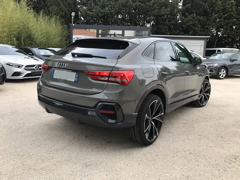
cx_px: 120
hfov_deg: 63.4
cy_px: 90
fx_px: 194
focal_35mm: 28
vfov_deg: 49.7
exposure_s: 1/289
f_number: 1.8
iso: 20
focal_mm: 3.99
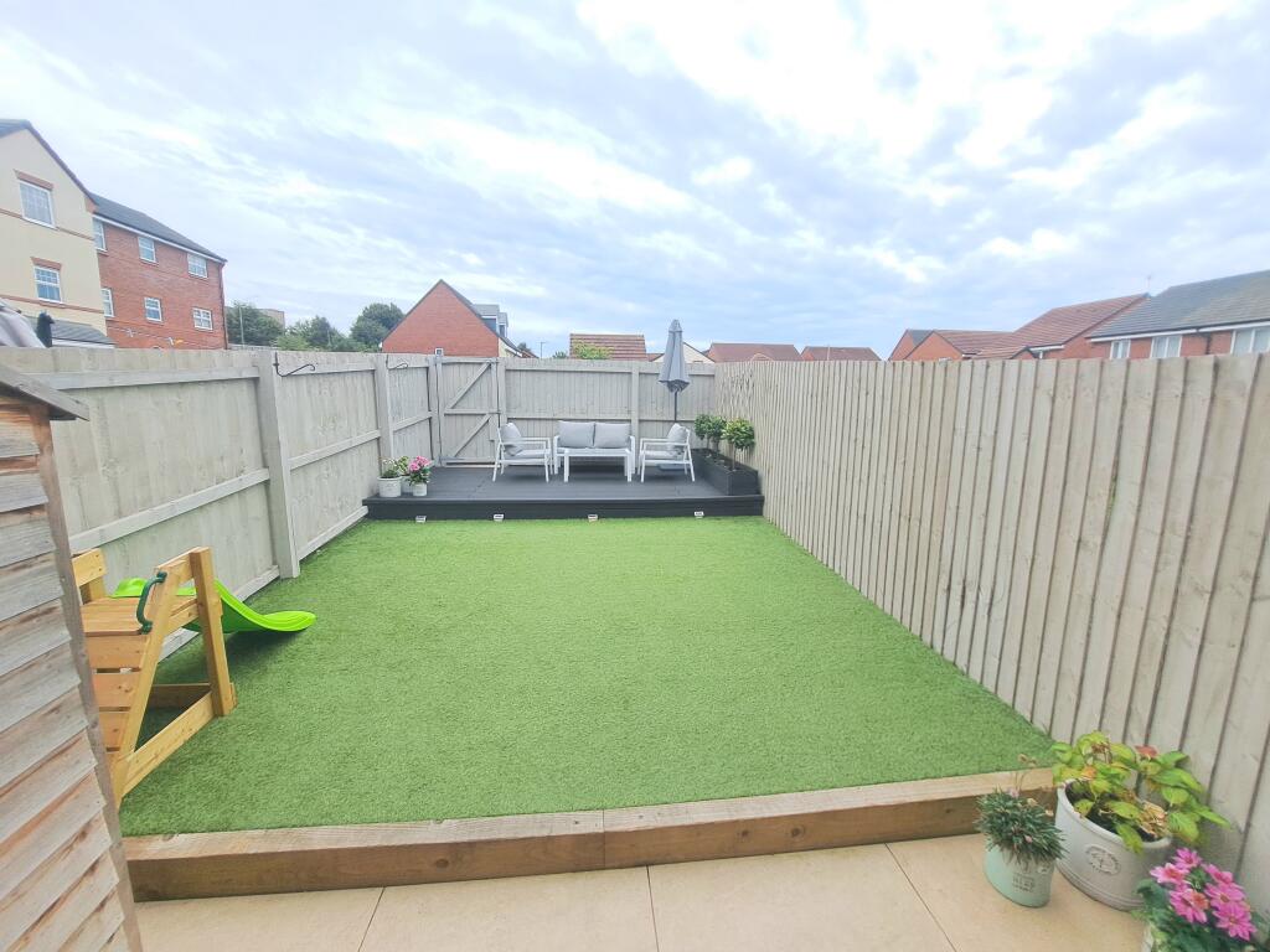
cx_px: 635
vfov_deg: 89.9
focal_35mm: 13
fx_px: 477
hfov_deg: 106.2
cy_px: 476
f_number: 2.2
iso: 50
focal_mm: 1.74
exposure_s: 1/769
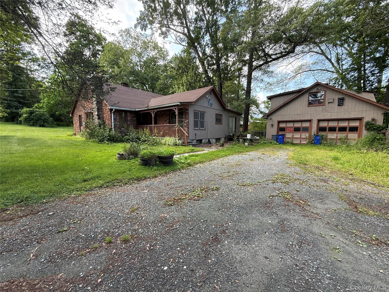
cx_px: 194
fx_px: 157
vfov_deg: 85.7
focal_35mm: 14
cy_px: 146
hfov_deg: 102.1
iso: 64
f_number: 2.2
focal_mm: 2.22
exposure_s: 1/142
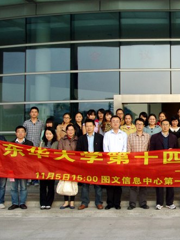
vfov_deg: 35.5
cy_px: 105
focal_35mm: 54
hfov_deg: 25.5
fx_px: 374
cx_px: 187
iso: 800
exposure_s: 1/1600
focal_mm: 21
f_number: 4.5
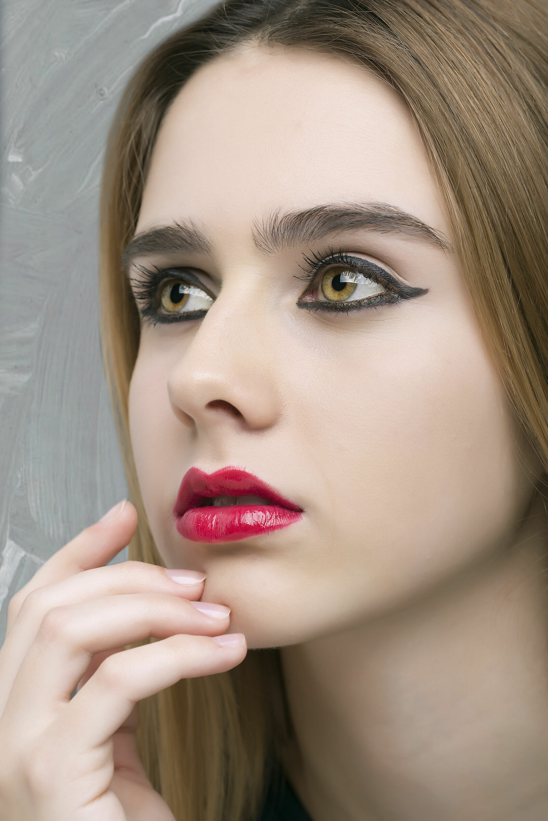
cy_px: 410
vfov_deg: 19.4
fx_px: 2395
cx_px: 274
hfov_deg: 13.1
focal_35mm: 105
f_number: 11
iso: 100
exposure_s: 1/160
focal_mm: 105
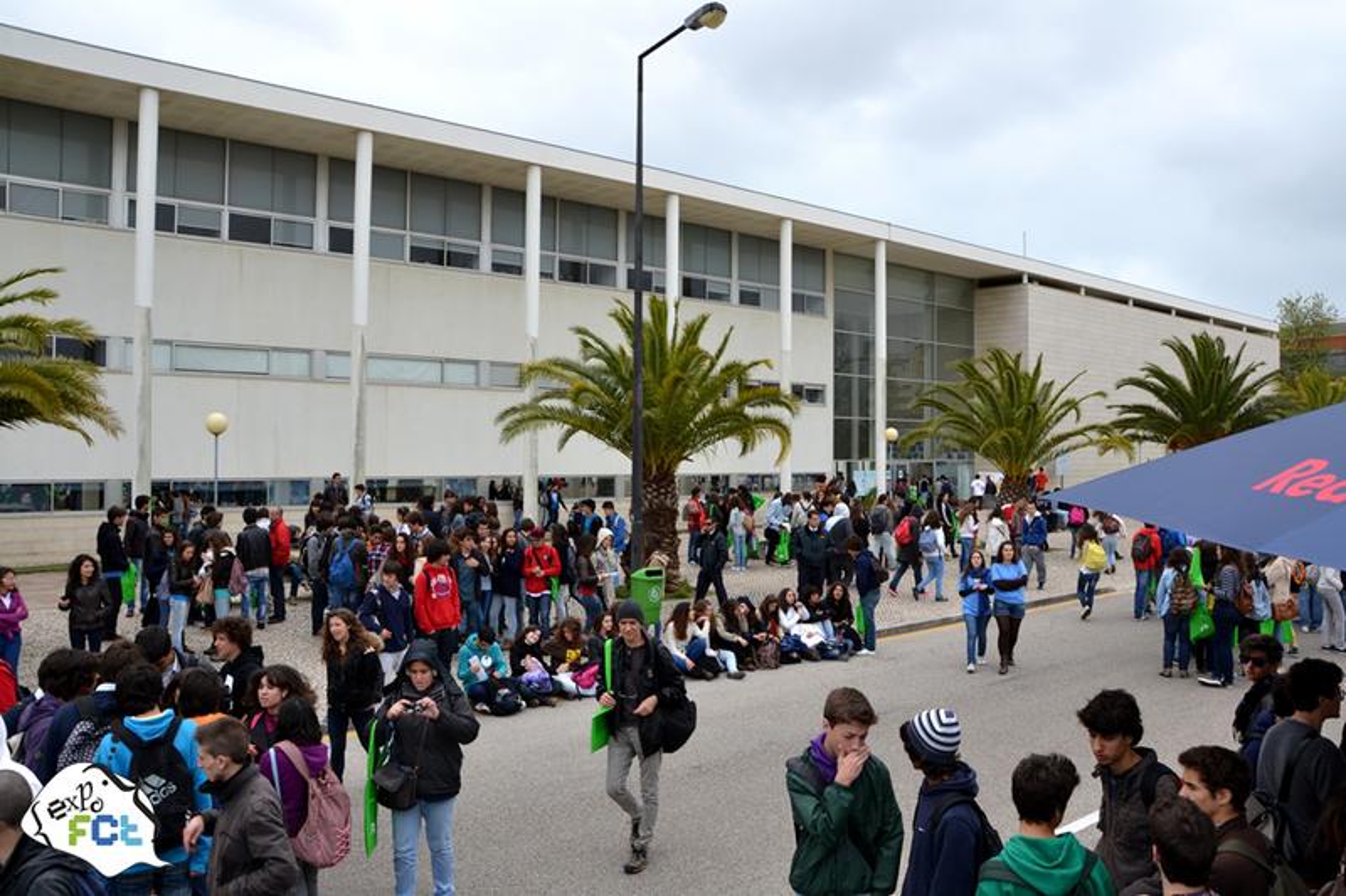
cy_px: 448
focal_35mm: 27
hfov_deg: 67.4
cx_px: 673
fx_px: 1009
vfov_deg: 47.9
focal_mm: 18
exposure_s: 1/200
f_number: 7.1
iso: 100
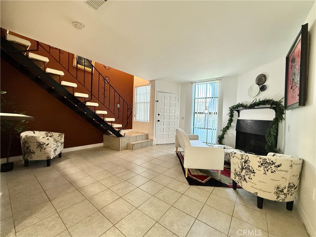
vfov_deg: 85.7
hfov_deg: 102.1
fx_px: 128
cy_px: 118
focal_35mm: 14
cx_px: 158
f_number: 2.2
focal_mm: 2.22
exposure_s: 1/120
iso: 400
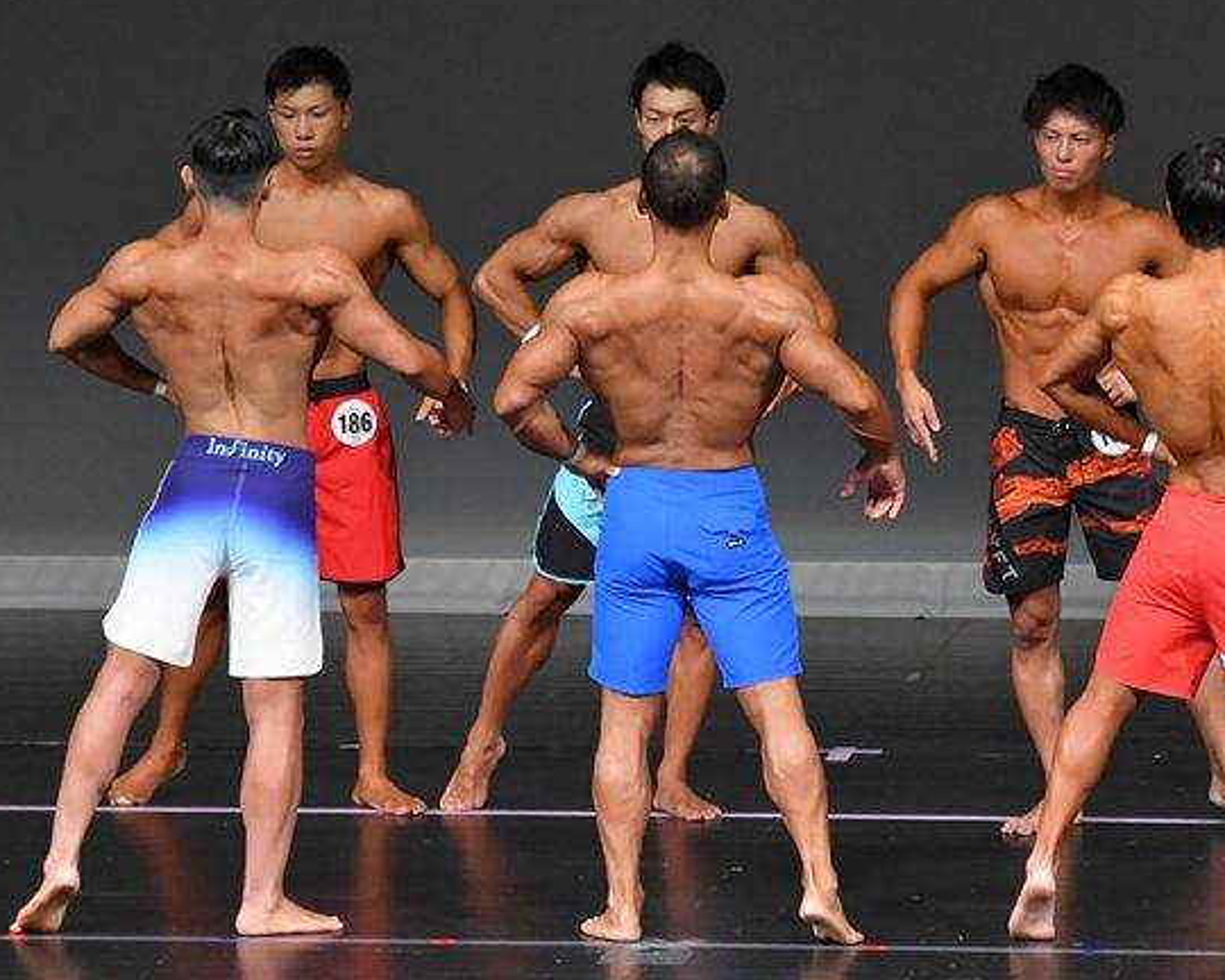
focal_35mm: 384
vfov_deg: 4.0
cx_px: 779
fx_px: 13922
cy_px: 535
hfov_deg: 5.0
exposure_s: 1/400
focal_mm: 190
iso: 4000
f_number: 5.6
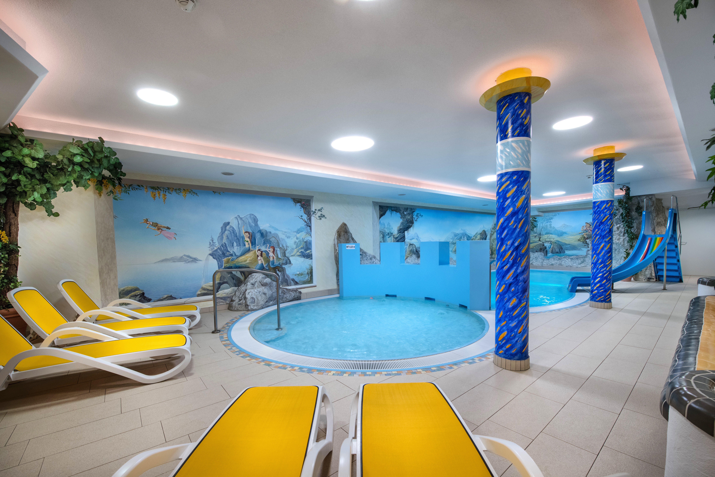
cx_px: 358
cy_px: 238
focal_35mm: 14
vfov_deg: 81.2
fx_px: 278
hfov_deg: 104.3
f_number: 9.5
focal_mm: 14
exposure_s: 1/8
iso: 280
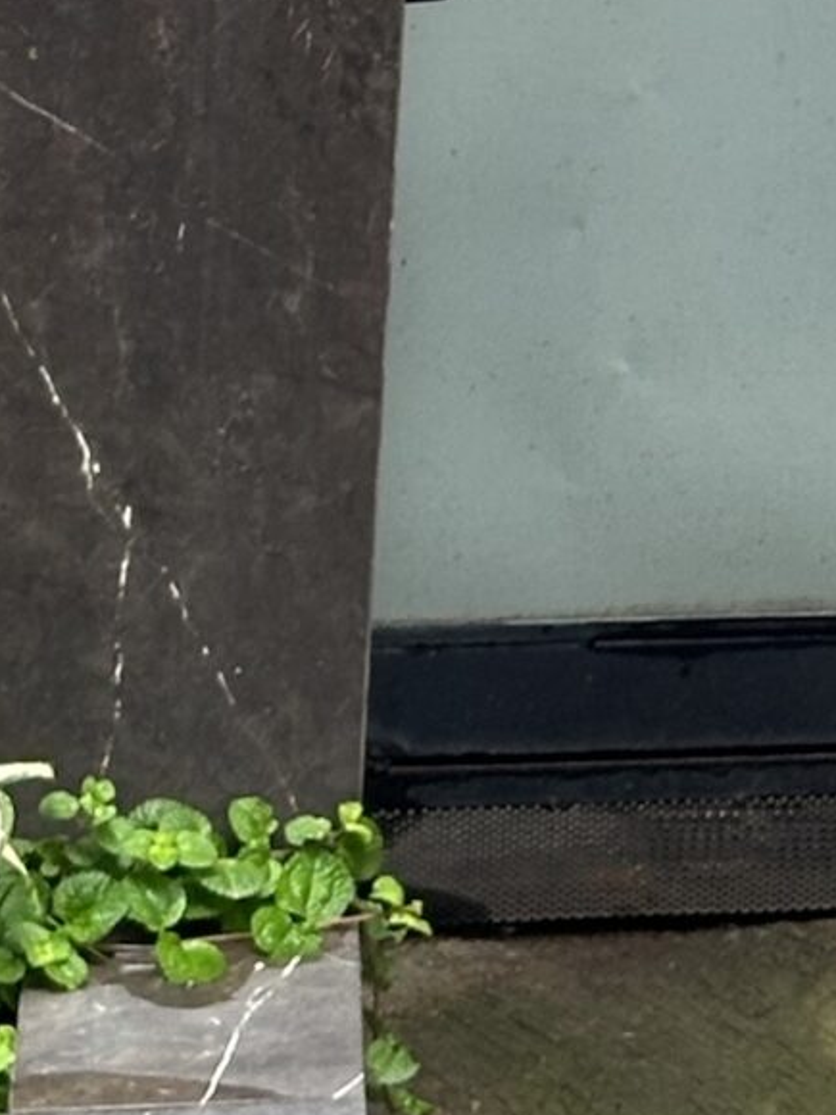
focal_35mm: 212
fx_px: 6827
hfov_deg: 6.8
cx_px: 1714
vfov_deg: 8.8
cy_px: -1059
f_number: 1.78
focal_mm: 6.86
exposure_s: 1/121
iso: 80
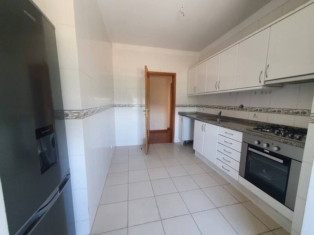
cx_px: 157
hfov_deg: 106.2
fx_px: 118
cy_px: 118
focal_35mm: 13
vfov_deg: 89.9
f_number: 2.2
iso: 320
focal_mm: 1.8
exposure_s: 1/50
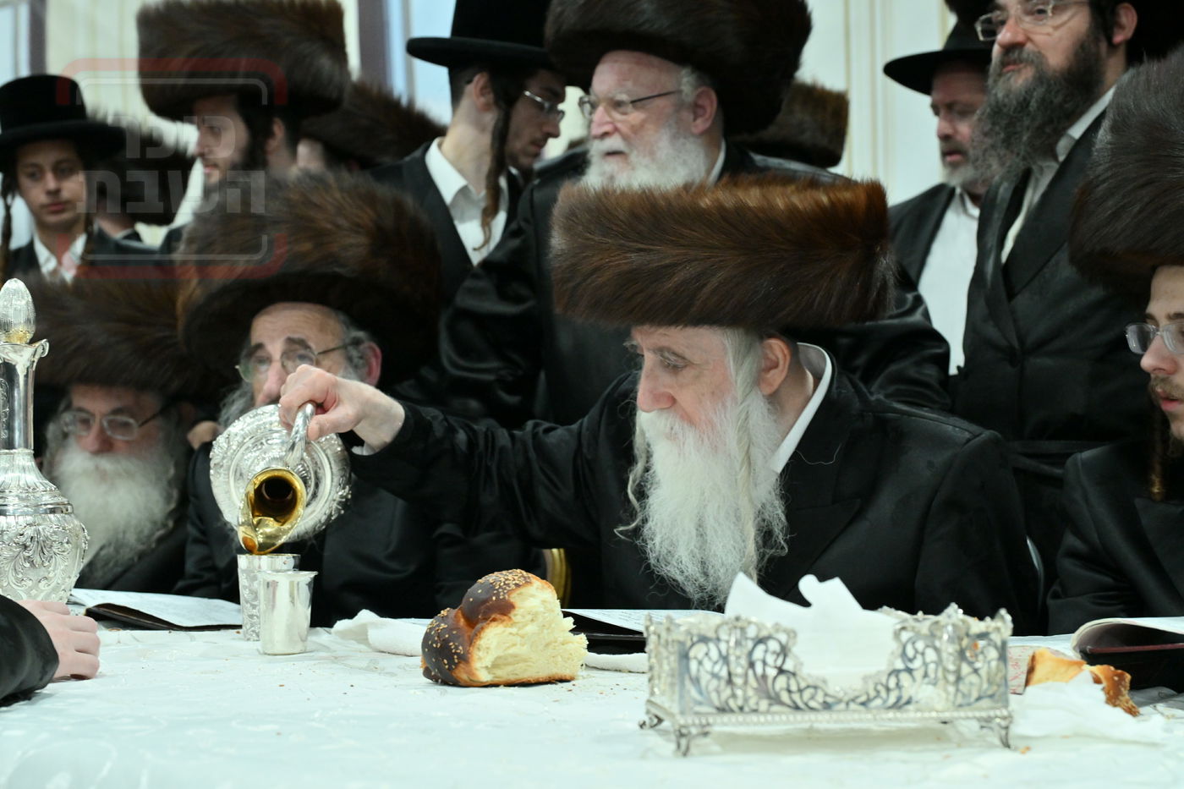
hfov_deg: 38.9
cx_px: 592
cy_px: 394
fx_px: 1677
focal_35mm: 51
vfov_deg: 26.5
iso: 3200
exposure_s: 1/200
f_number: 5.6
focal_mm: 51
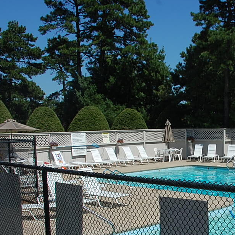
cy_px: 176
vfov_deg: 30.1
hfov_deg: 29.6
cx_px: 198
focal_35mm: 56
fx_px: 430
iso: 200
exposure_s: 1/400
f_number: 10
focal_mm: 18
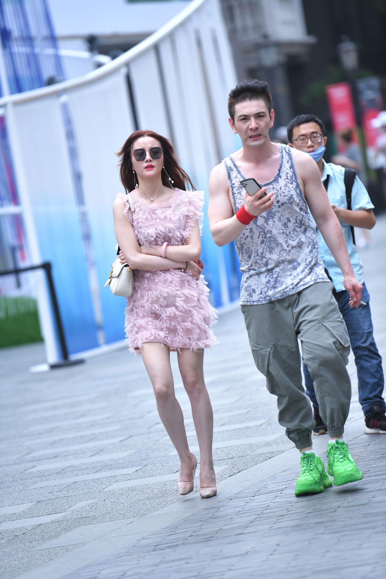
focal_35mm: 200
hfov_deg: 6.9
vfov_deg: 10.3
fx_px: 3216
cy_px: 290
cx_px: 193
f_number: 2.8
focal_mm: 200
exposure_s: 1/800
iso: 500
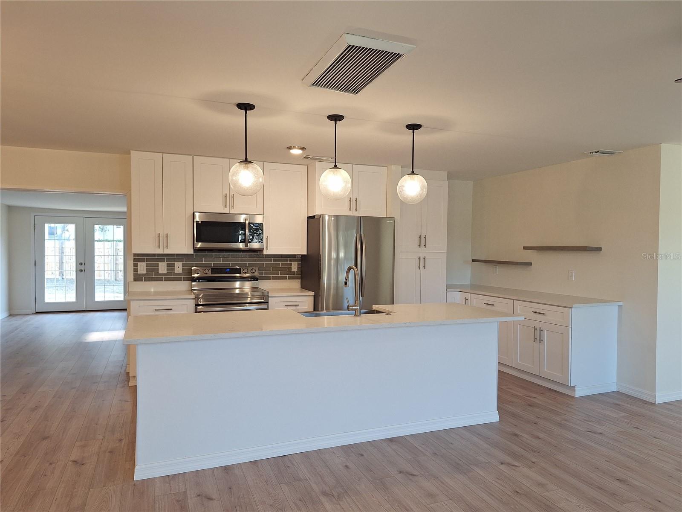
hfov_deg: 73.9
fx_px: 453
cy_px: 256
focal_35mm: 23
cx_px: 341
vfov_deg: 58.9
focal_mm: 5.54
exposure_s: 1/60
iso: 25
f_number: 1.8
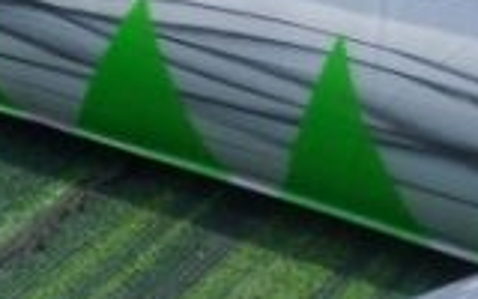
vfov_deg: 7.4
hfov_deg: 9.8
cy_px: -597
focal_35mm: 157
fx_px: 2045
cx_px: -992
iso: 100
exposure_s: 1/160
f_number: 8
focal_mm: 16
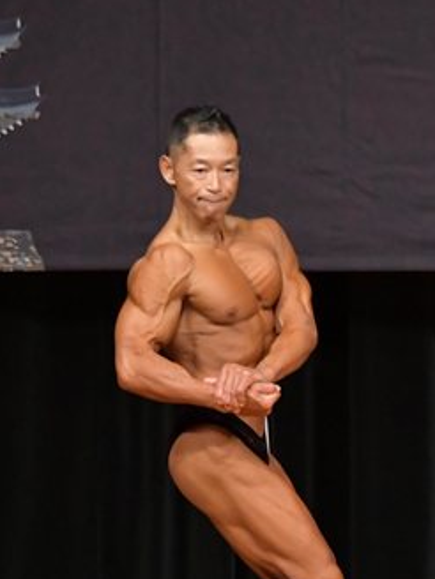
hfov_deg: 2.4
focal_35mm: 614
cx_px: 287
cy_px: 436
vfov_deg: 3.2
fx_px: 10288
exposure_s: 1/400
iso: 5000
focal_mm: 180
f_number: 5.6
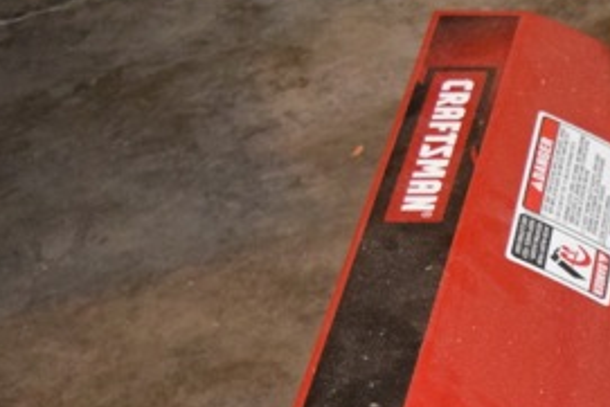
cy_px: 500
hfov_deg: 14.2
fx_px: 2255
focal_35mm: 133
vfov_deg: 10.2
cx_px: 963
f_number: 4
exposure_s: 1/60
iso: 2000
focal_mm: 24
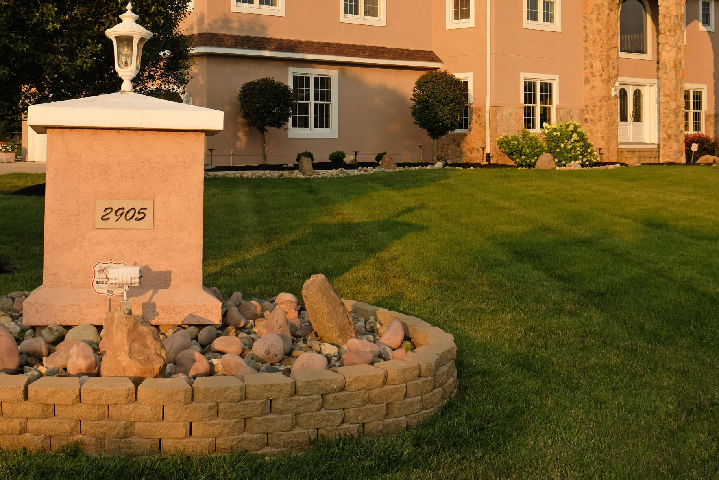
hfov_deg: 35.3
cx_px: 240
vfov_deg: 23.8
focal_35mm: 56
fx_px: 1118
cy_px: 98
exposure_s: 1/1600
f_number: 5.6
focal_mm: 22.3
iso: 800
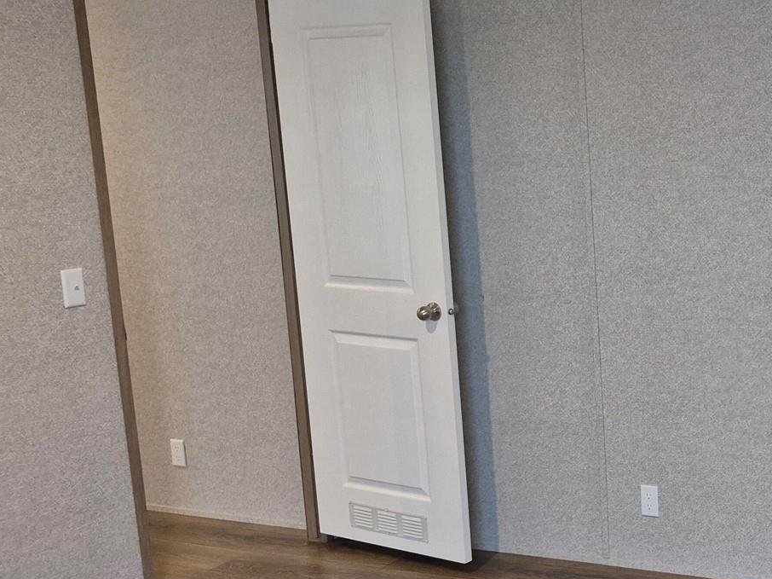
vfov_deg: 28.0
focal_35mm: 52
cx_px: 826
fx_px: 1159
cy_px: 327
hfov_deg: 32.8
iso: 500
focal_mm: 5.4
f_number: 1.8
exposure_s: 1/120
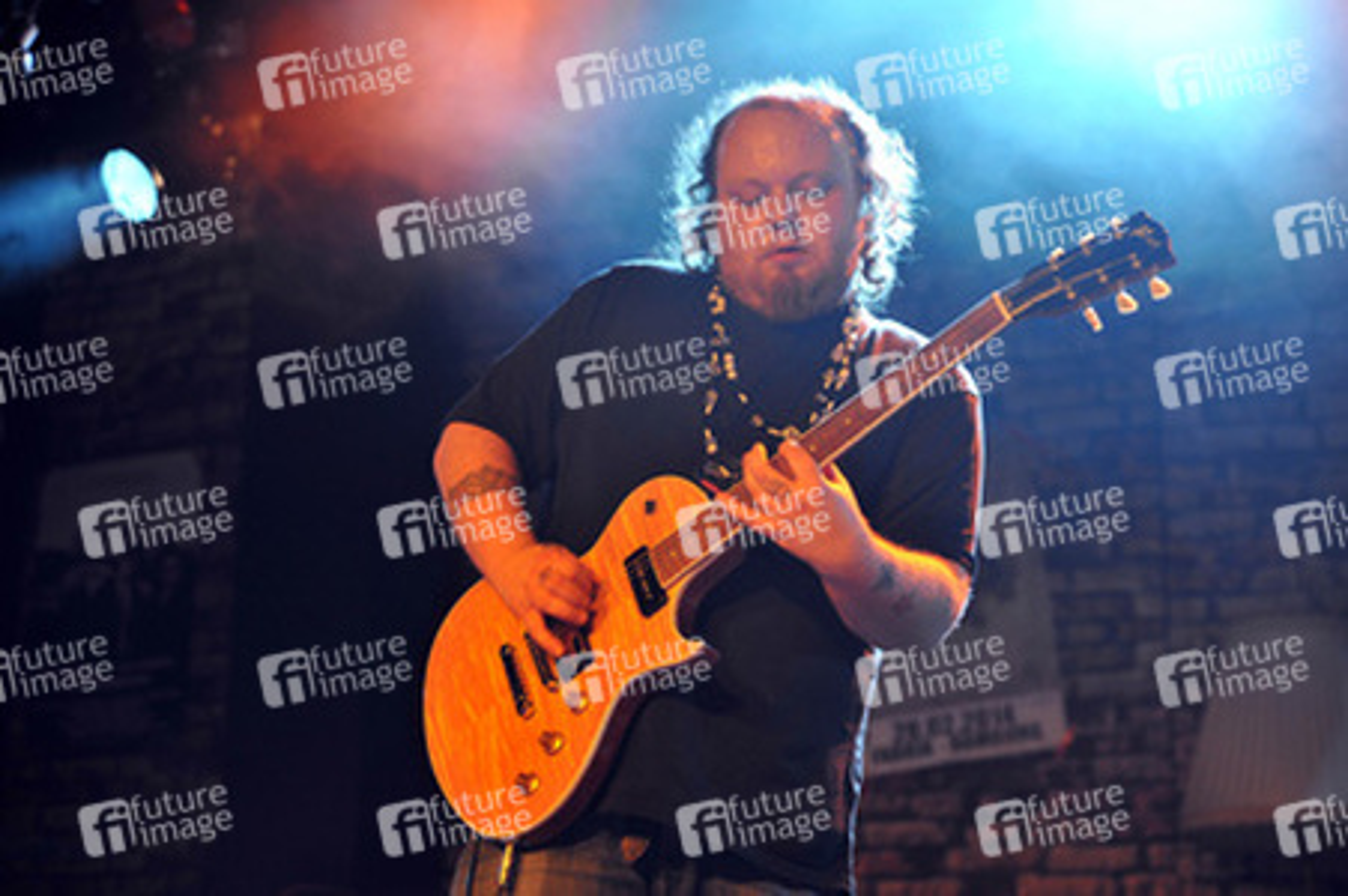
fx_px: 2619
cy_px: 448
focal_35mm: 70
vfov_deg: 19.4
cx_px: 674
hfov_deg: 28.9
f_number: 2.8
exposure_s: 1/80
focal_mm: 70
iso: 1600
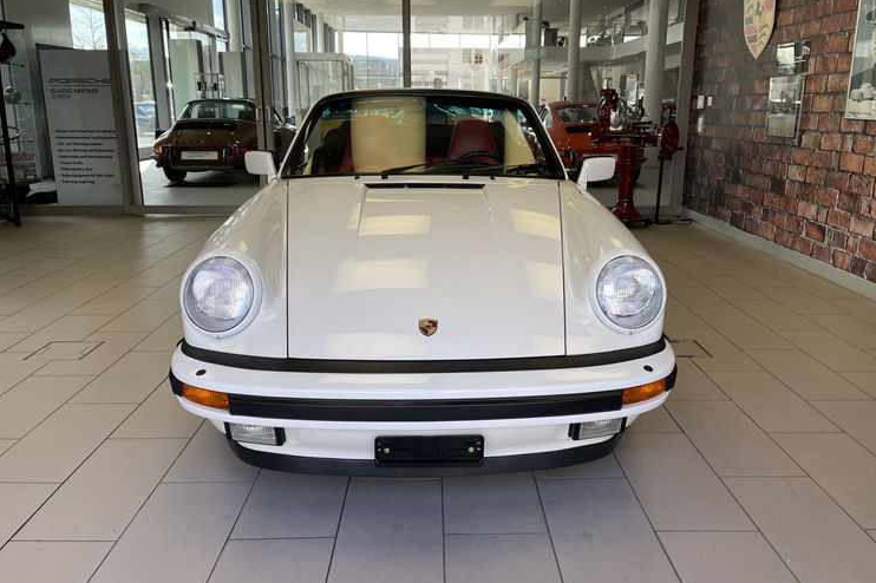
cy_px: 260
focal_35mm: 28
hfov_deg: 65.5
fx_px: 681
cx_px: 451
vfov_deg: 46.3
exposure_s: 1/374
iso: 32
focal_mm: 5.1
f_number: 1.6
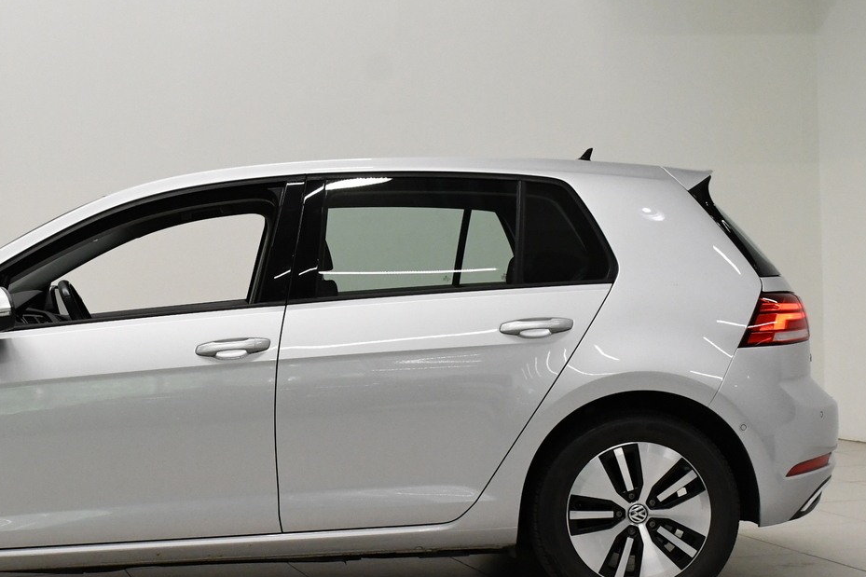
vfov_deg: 18.1
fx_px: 1804
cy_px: 381
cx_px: 196
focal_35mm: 75
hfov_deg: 26.6
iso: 2500
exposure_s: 1/200
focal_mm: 29
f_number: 7.1
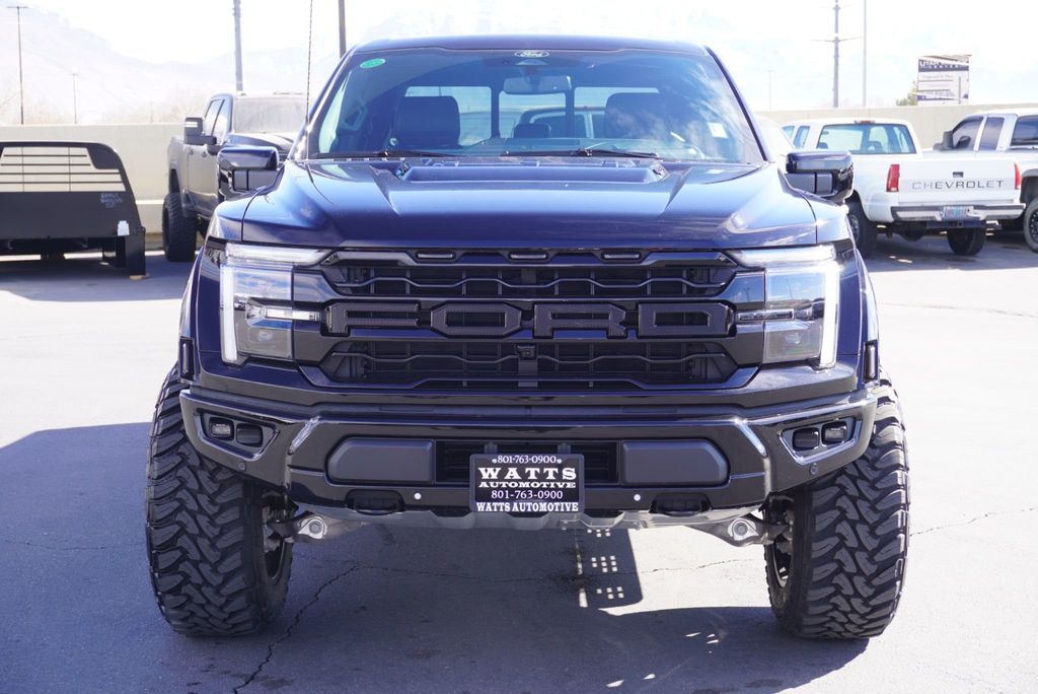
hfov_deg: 36.9
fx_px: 1558
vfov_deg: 25.1
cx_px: 519
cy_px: 347
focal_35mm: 54
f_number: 6.3
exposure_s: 1/80
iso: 100
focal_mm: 36
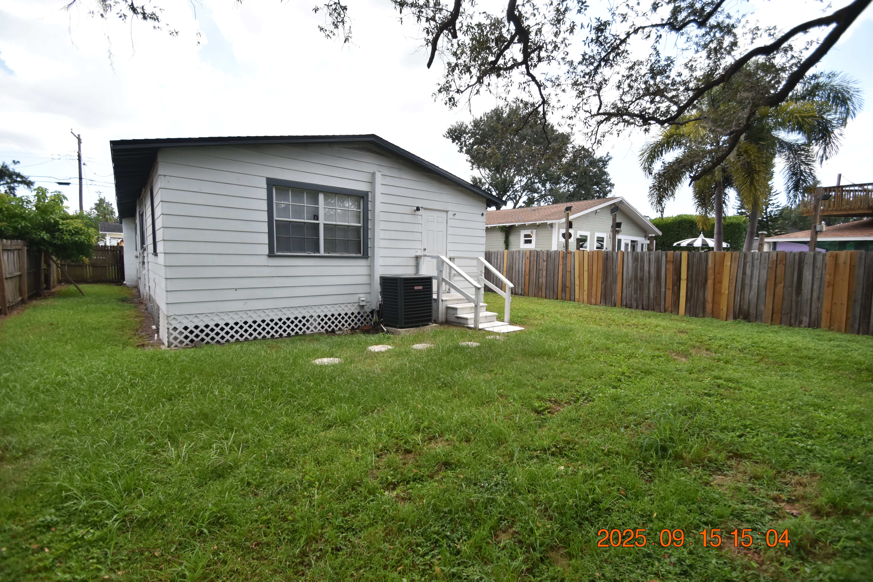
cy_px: 291
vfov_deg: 77.3
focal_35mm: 15
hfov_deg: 100.4
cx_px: 436
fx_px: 364
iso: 800
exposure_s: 1/3000
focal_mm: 10
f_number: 4
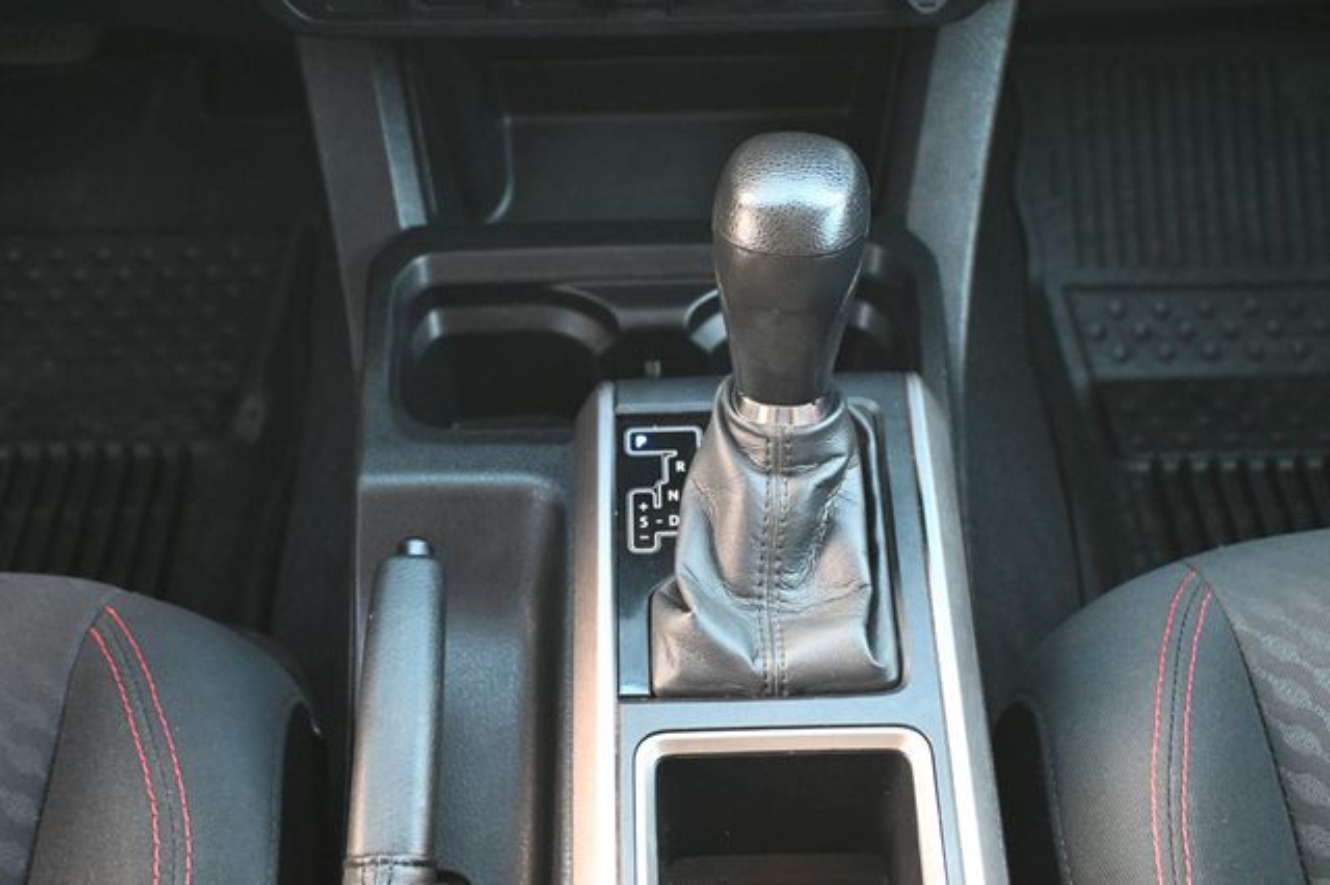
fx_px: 1883
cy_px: 442
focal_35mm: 51
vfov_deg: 26.5
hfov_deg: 38.9
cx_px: 665
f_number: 5
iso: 3600
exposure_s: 1/60
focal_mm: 34
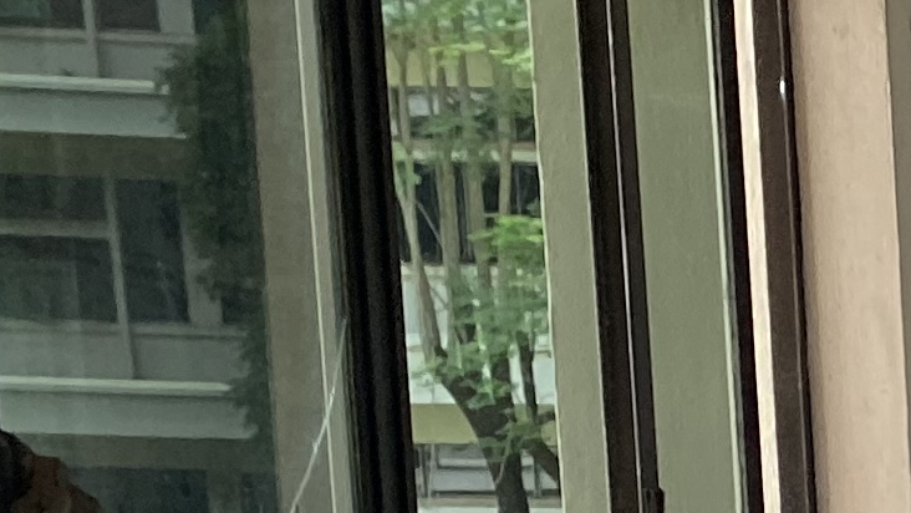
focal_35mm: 156
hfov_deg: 11.6
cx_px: 2097
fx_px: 3769
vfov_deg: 7.3
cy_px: 1215
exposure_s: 1/60
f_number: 1.8
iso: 160
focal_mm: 4.25
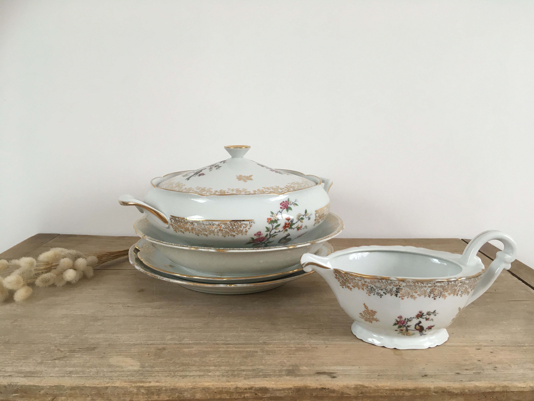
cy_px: 200
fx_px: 447
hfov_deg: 61.7
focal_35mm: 29
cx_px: 267
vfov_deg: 48.2
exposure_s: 1/33
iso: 25
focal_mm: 4.15
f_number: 2.2
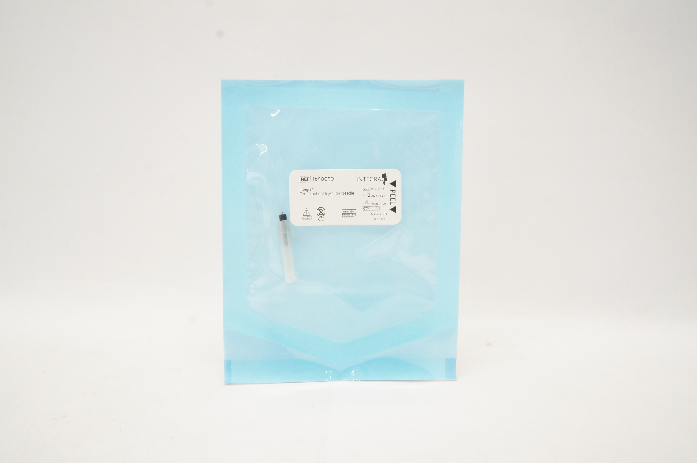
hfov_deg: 67.4
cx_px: 348
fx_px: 522
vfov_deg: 47.8
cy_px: 232
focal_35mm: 27
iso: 1600
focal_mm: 18
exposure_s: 1/30
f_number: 13
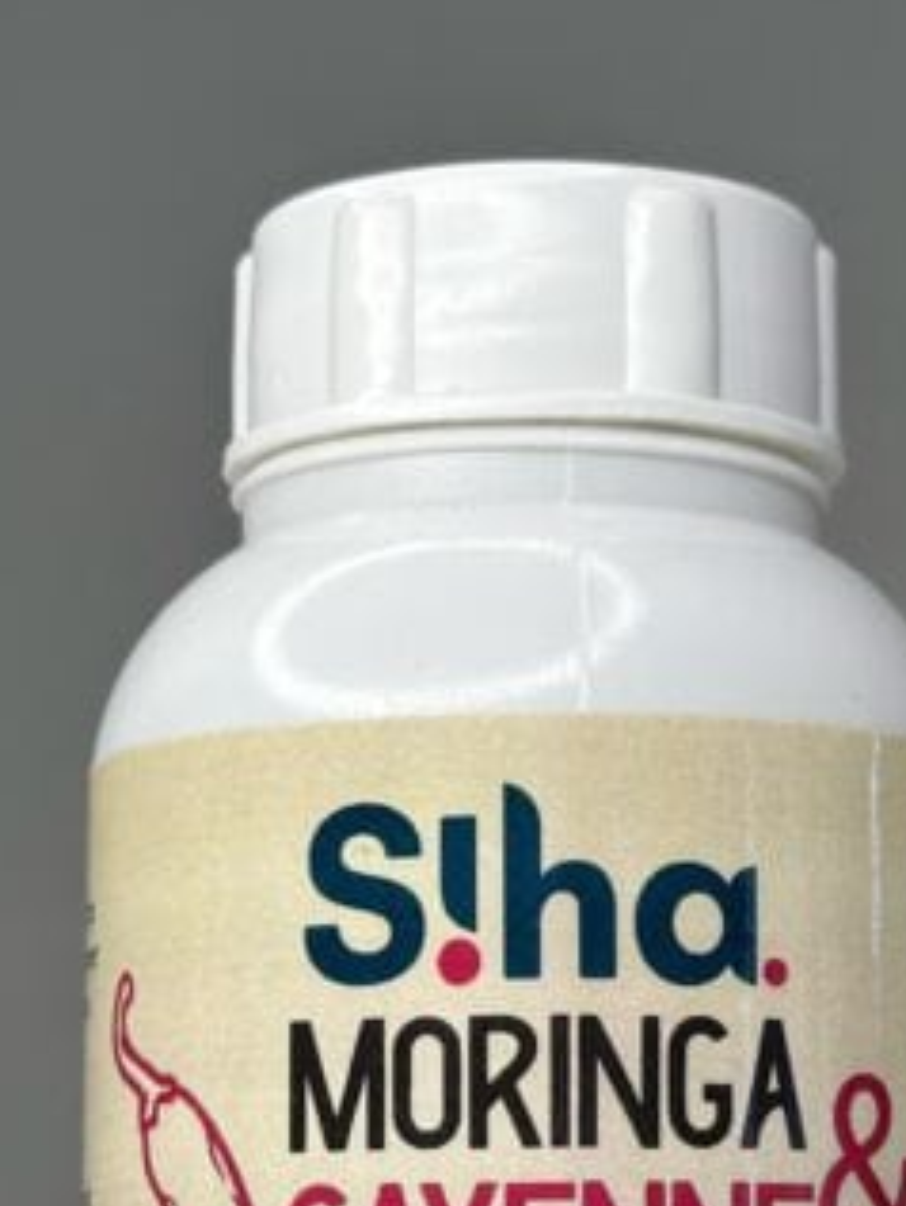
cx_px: 491
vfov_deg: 16.2
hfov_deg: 12.3
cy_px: 963
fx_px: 4220
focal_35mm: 121
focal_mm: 6.86
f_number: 1.78
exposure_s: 1/200
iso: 80
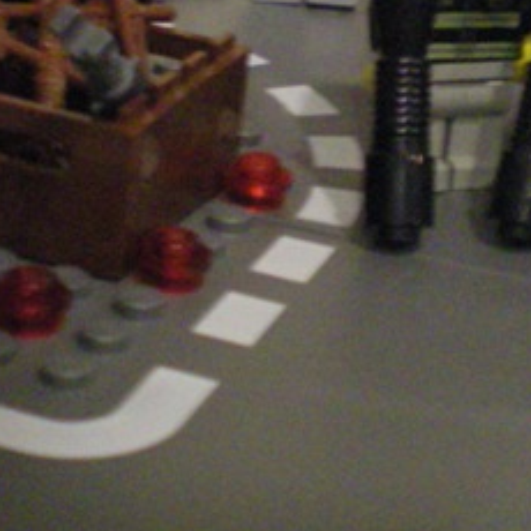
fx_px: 2031
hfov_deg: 14.7
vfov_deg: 14.4
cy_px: -104
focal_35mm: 117
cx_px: 526
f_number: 3.1
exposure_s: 1/20
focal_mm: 6.3
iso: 400
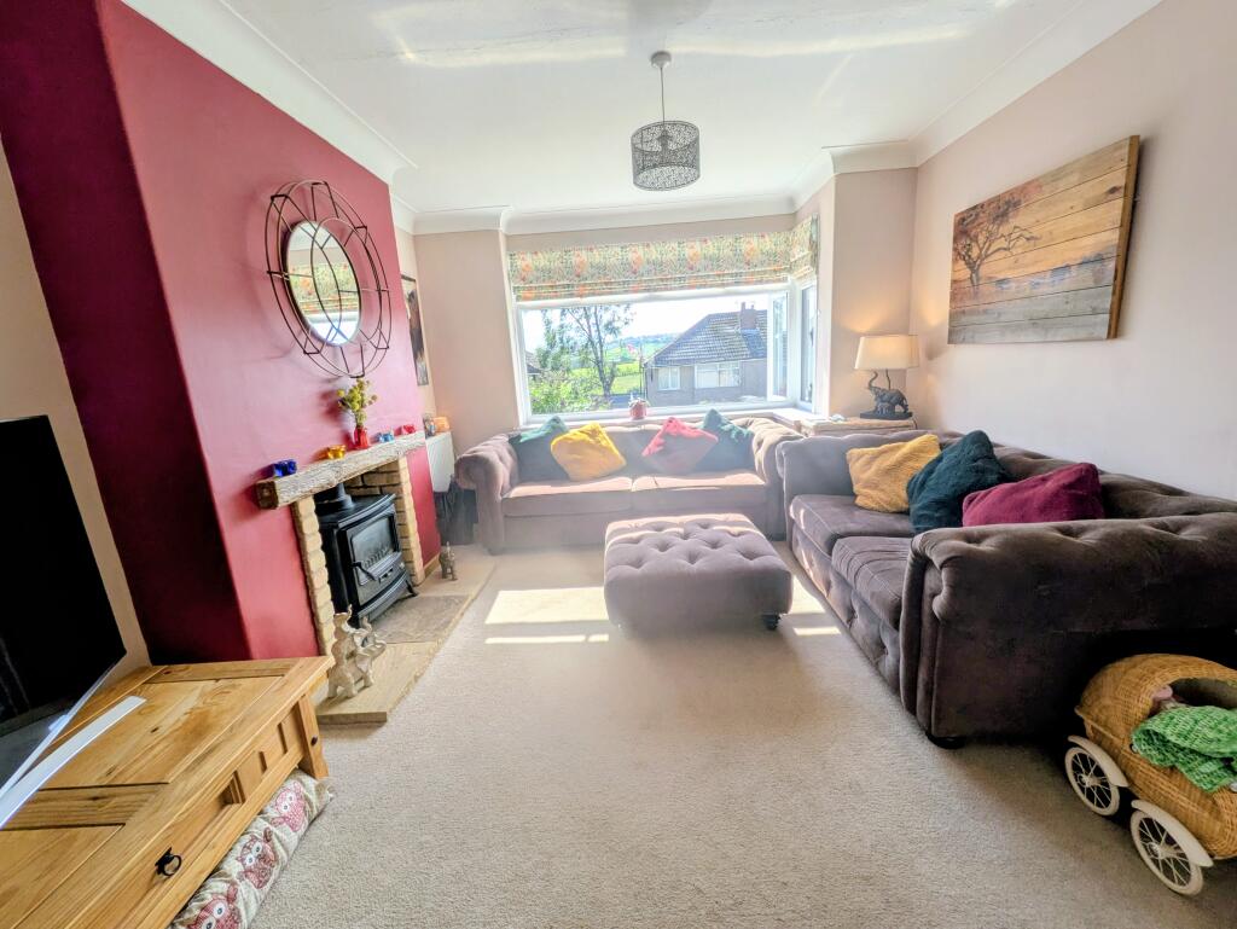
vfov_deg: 85.7
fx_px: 501
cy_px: 464
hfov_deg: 102.0
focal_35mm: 14
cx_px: 618
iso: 46
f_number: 2.2
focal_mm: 1.83
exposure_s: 1/605
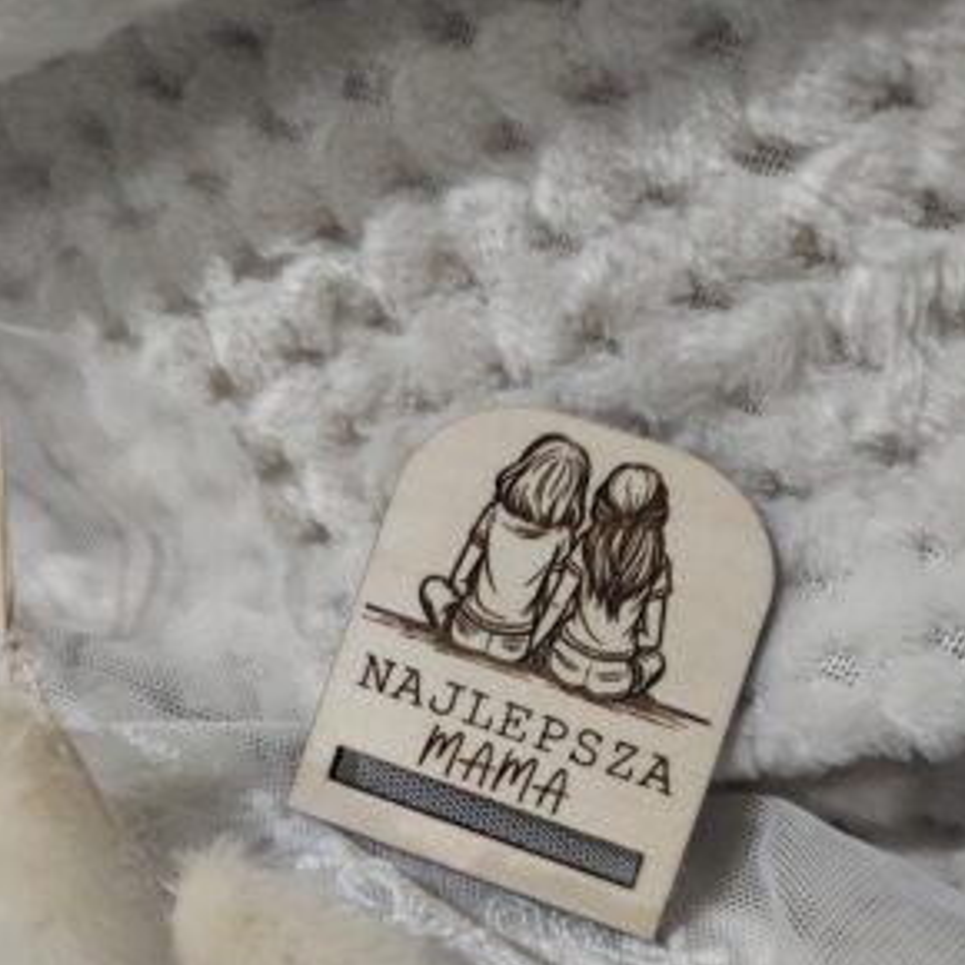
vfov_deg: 55.9
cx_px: 496
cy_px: 656
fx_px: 883
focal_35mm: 28
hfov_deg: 57.3
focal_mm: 5.56
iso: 647
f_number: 1.8
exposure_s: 1/50
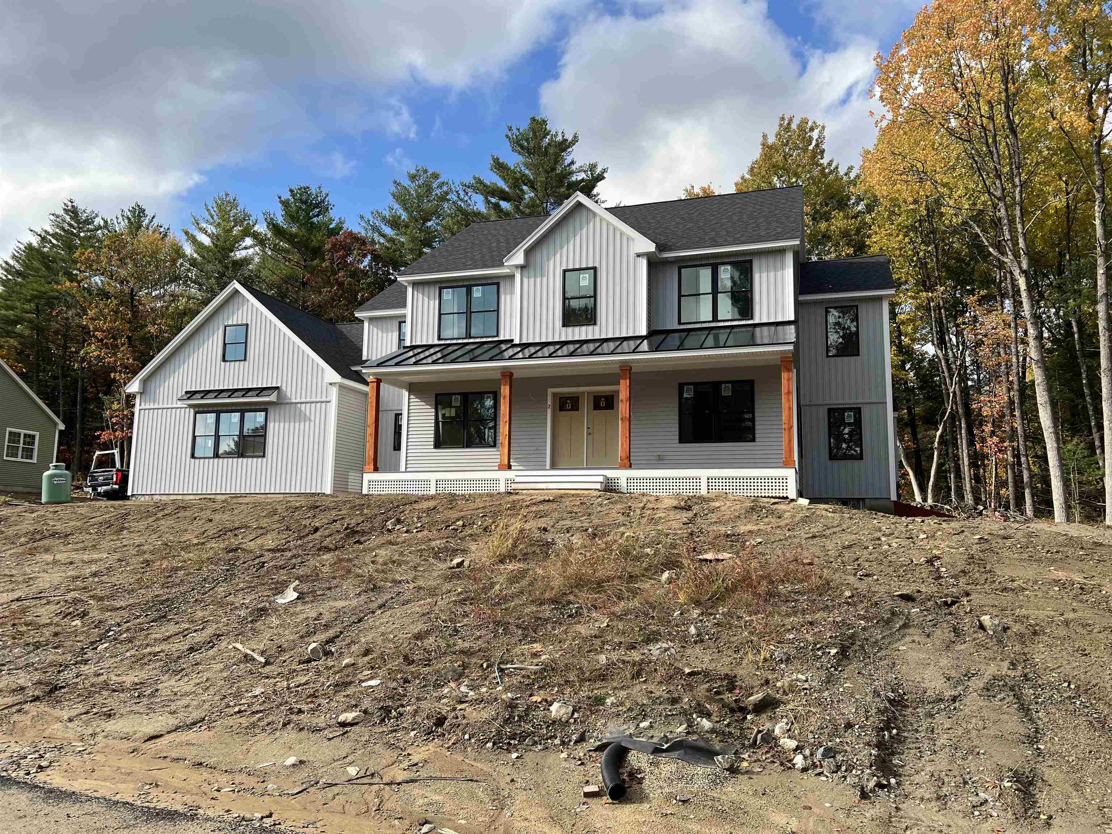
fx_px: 835
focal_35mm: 26
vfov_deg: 53.1
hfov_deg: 67.3
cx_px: 556
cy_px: 417
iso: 50
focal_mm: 5.7
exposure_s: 1/3257
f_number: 1.5
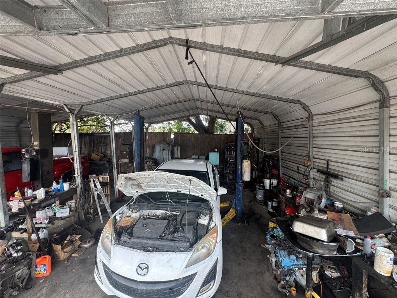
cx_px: 198
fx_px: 161
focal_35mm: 14
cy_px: 149
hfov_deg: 102.1
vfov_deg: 85.7
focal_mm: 2.22
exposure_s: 1/99
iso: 100
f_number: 2.2
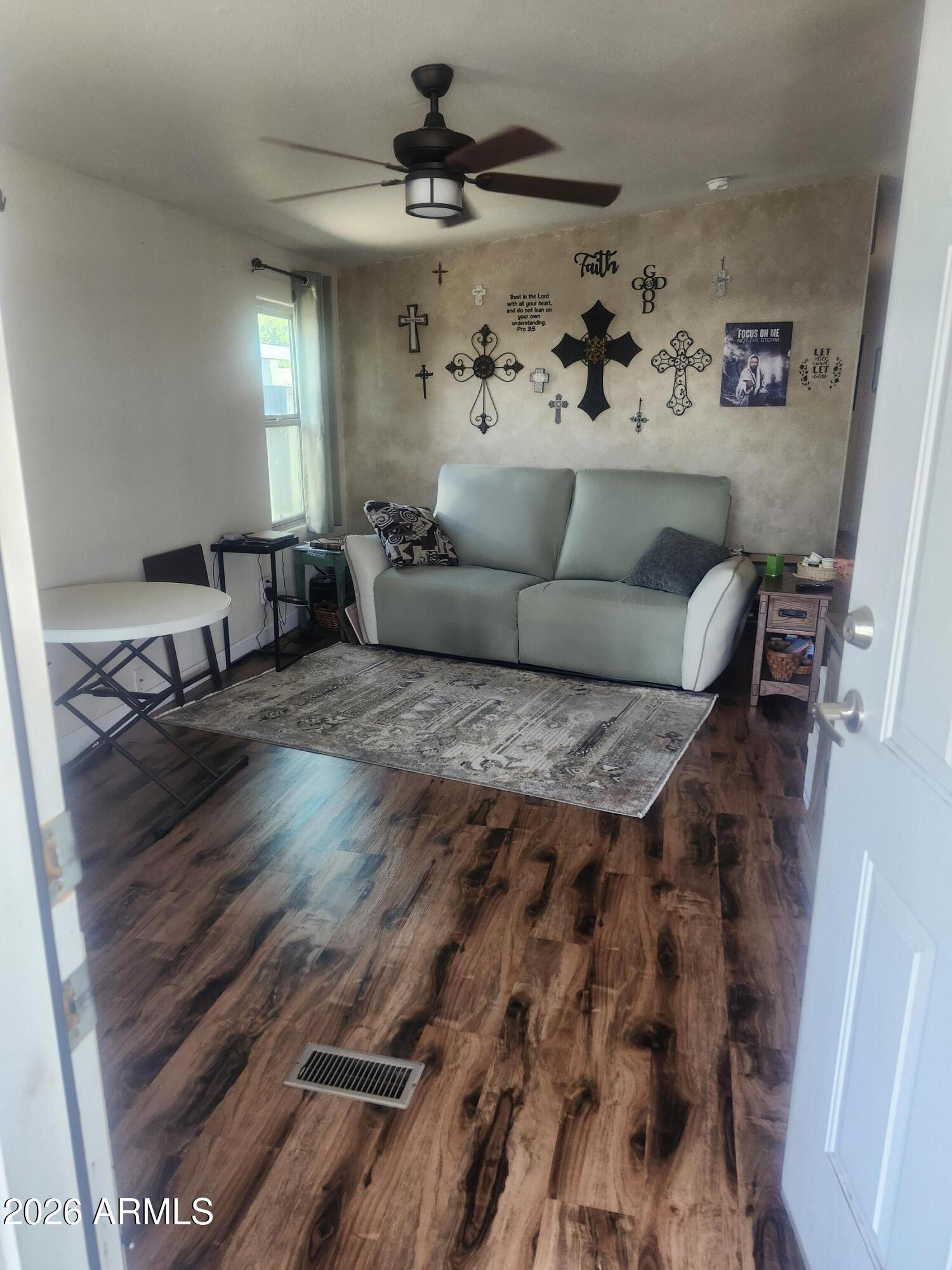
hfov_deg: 58.9
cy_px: 635
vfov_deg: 73.9
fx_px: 843
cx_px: 476
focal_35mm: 23
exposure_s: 1/120
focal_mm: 5.54
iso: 250
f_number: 1.8
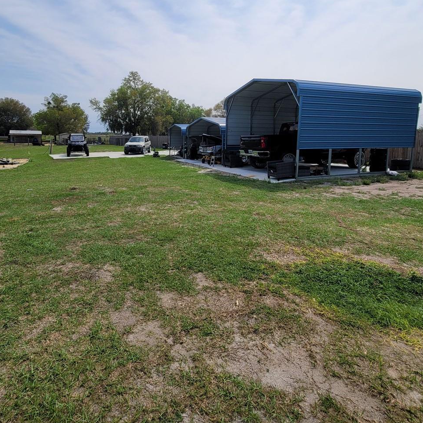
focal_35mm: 19
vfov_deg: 76.5
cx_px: 187
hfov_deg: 77.4
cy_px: 163
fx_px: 263
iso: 50
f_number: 2.2
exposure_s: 1/3220
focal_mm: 2.2
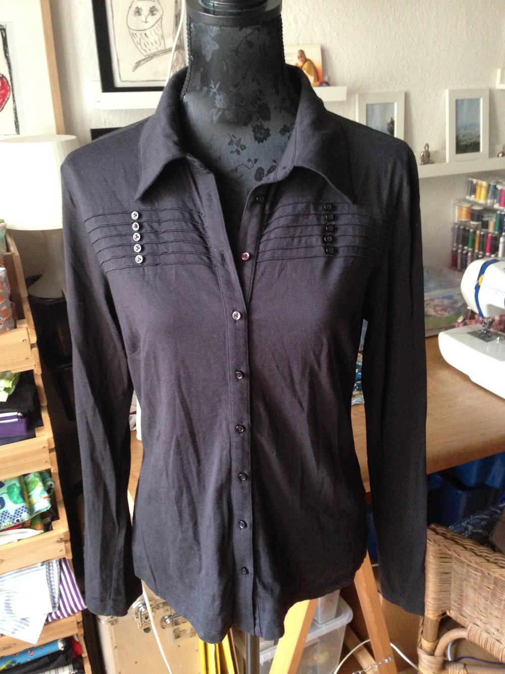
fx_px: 642
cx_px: 252
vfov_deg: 55.3
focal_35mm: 33
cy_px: 337
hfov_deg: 43.0
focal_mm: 4.12
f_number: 2.4
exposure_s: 1/15
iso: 400
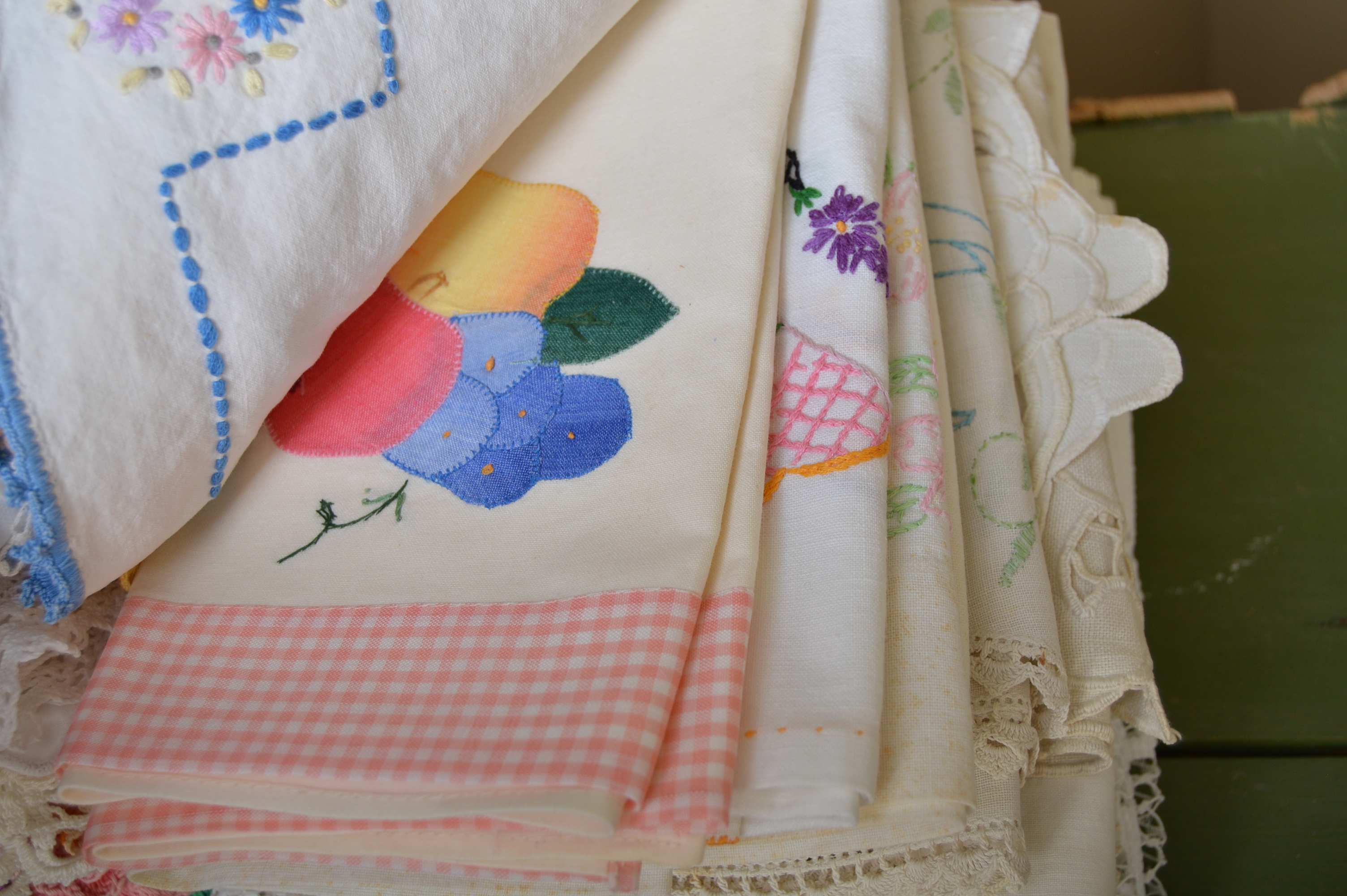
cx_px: 674
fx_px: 1794
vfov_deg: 28.0
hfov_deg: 41.1
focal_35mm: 48
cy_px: 448
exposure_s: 1/200
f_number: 4.5
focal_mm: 32
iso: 200
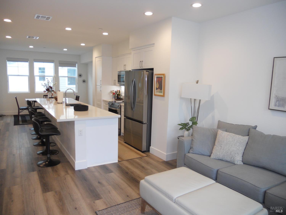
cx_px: 143
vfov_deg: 51.4
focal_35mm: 27
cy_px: 108
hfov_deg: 65.3
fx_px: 223
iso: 100
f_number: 3.2
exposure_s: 1/30
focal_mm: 4.9
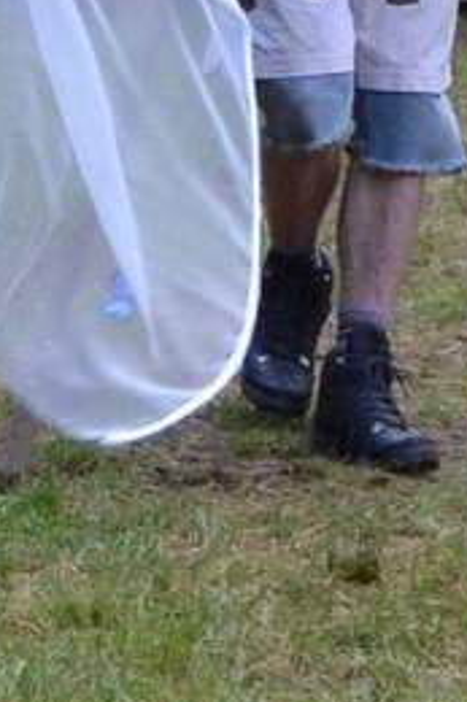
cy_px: -424
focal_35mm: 277
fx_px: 5397
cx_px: -331
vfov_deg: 7.3
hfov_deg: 4.9
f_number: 3.8
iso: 720
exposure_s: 1/500
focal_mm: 24
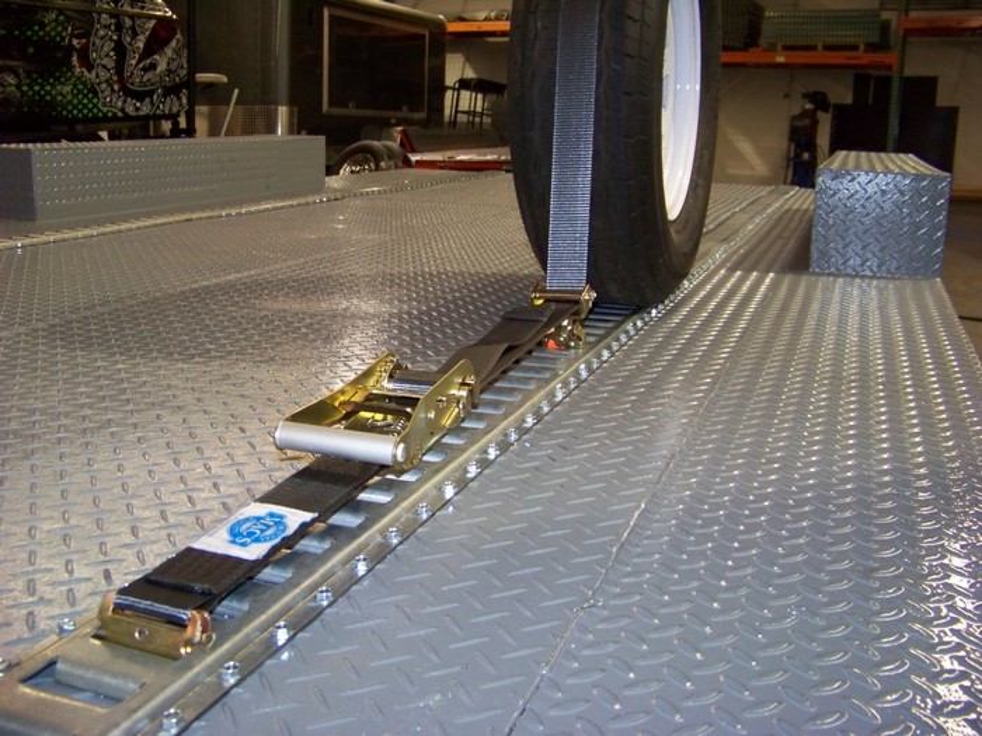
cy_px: 368
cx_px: 491
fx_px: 1021
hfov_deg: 51.4
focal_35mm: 36
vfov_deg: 39.7
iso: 200
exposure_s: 1/30
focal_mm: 5.85
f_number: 2.8
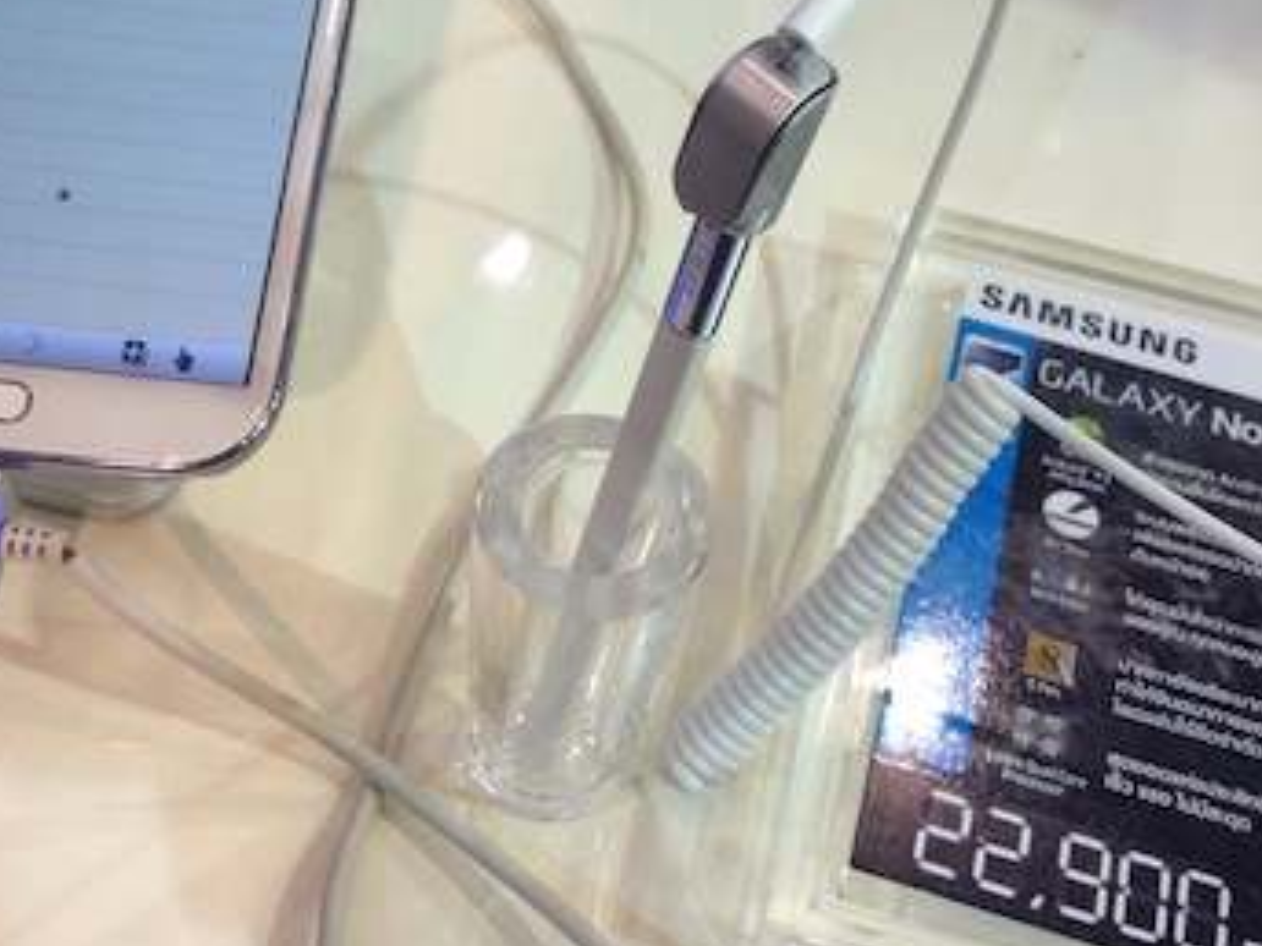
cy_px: 209
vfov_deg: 23.7
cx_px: 547
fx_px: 2224
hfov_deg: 31.6
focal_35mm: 61
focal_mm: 4.28
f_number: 2.4
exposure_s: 1/30
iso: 50
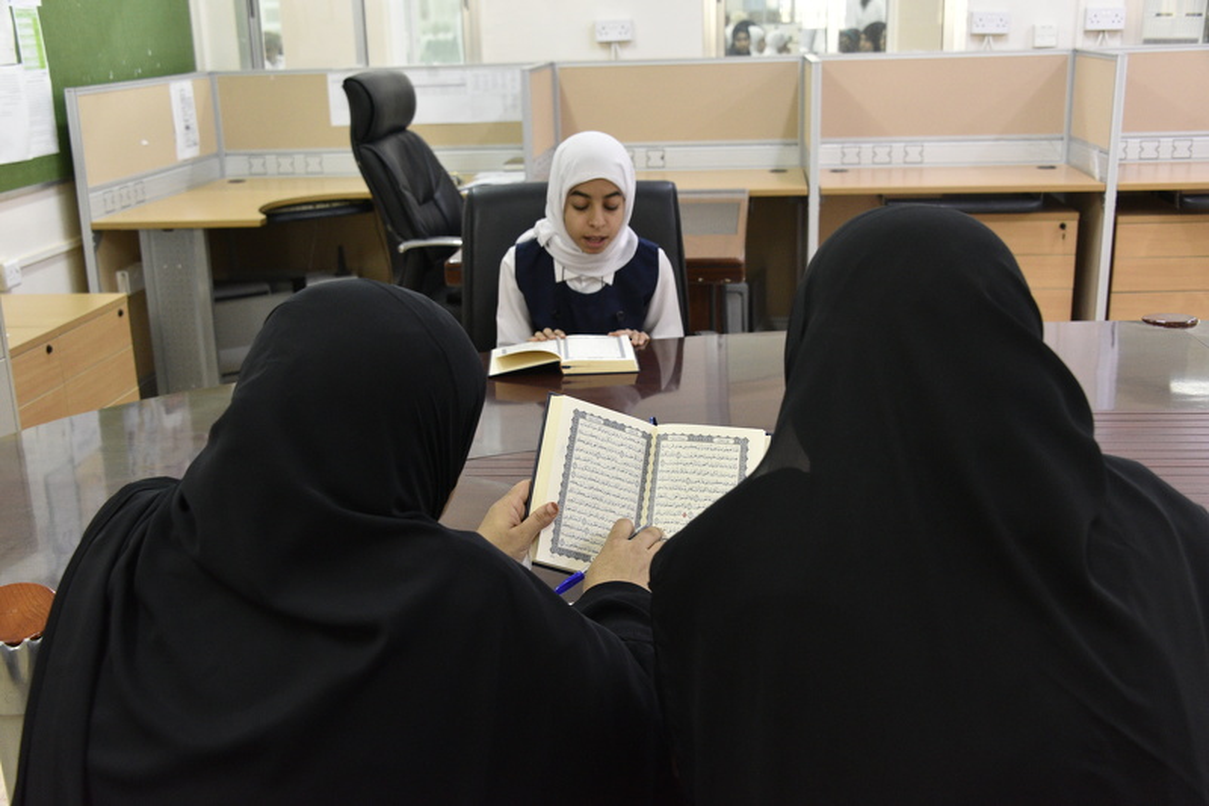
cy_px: 403
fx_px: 1343
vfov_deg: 33.4
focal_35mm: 40
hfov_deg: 48.5
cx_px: 604
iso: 3200
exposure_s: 1/80
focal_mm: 40
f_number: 7.1
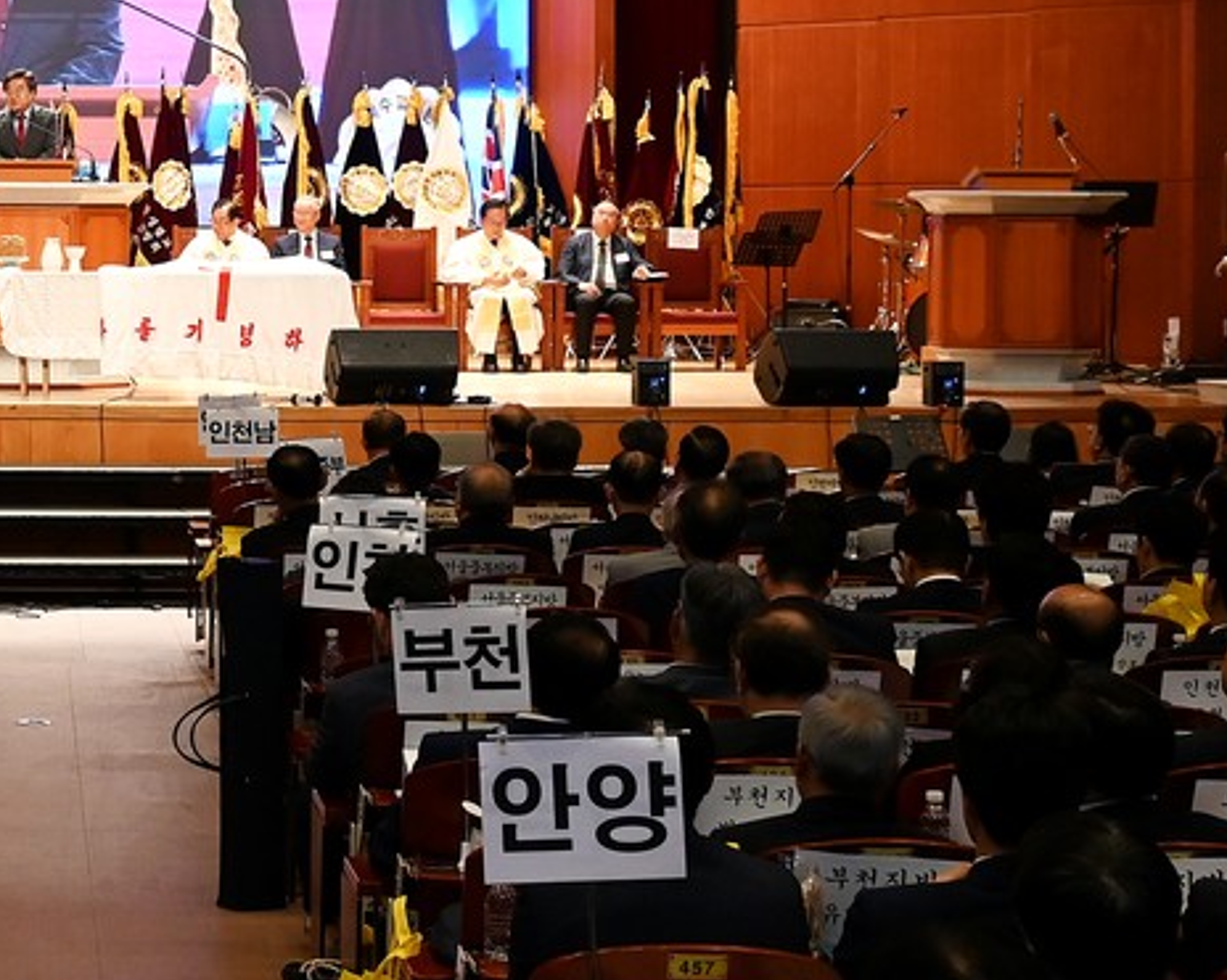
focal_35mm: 89
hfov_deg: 20.6
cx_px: -56
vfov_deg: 17.1
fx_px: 3242
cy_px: 289
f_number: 4.2
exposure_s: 1/125
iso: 1100
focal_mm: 23
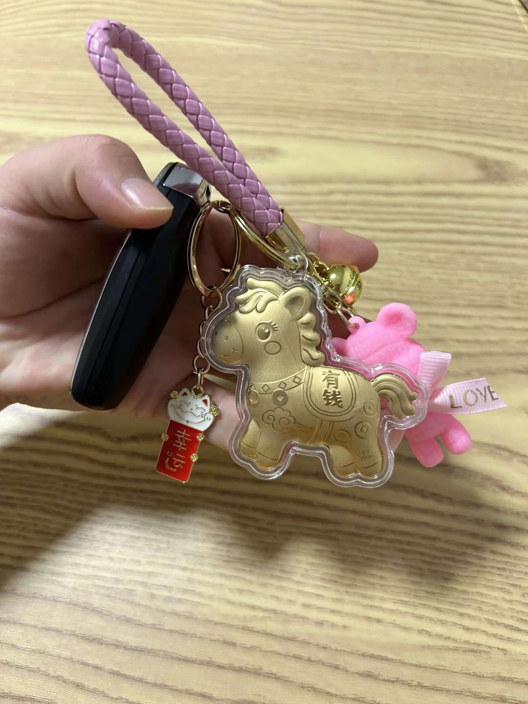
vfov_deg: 67.3
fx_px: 529
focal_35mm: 26
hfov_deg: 53.1
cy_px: 352
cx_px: 264
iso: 160
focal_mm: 5.7
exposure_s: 1/50
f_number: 1.5
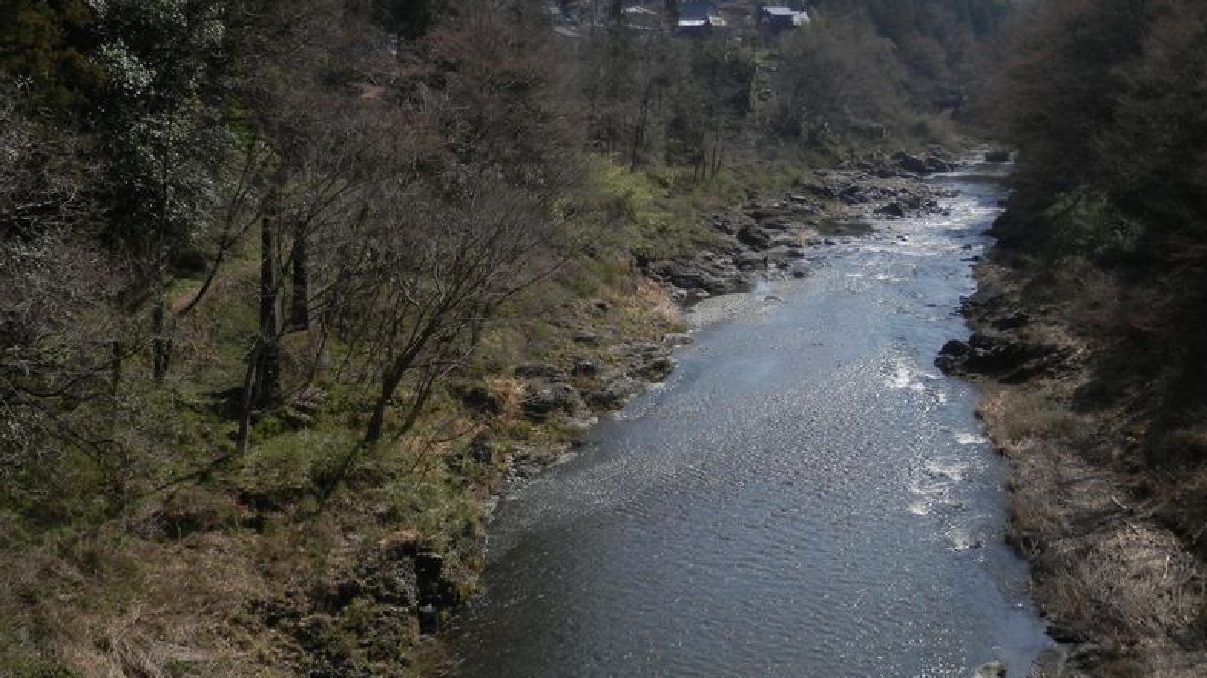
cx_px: 612
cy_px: 290
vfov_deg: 28.9
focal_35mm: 41
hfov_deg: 49.4
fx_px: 1312
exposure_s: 1/125
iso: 80
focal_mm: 6.6
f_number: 10.1
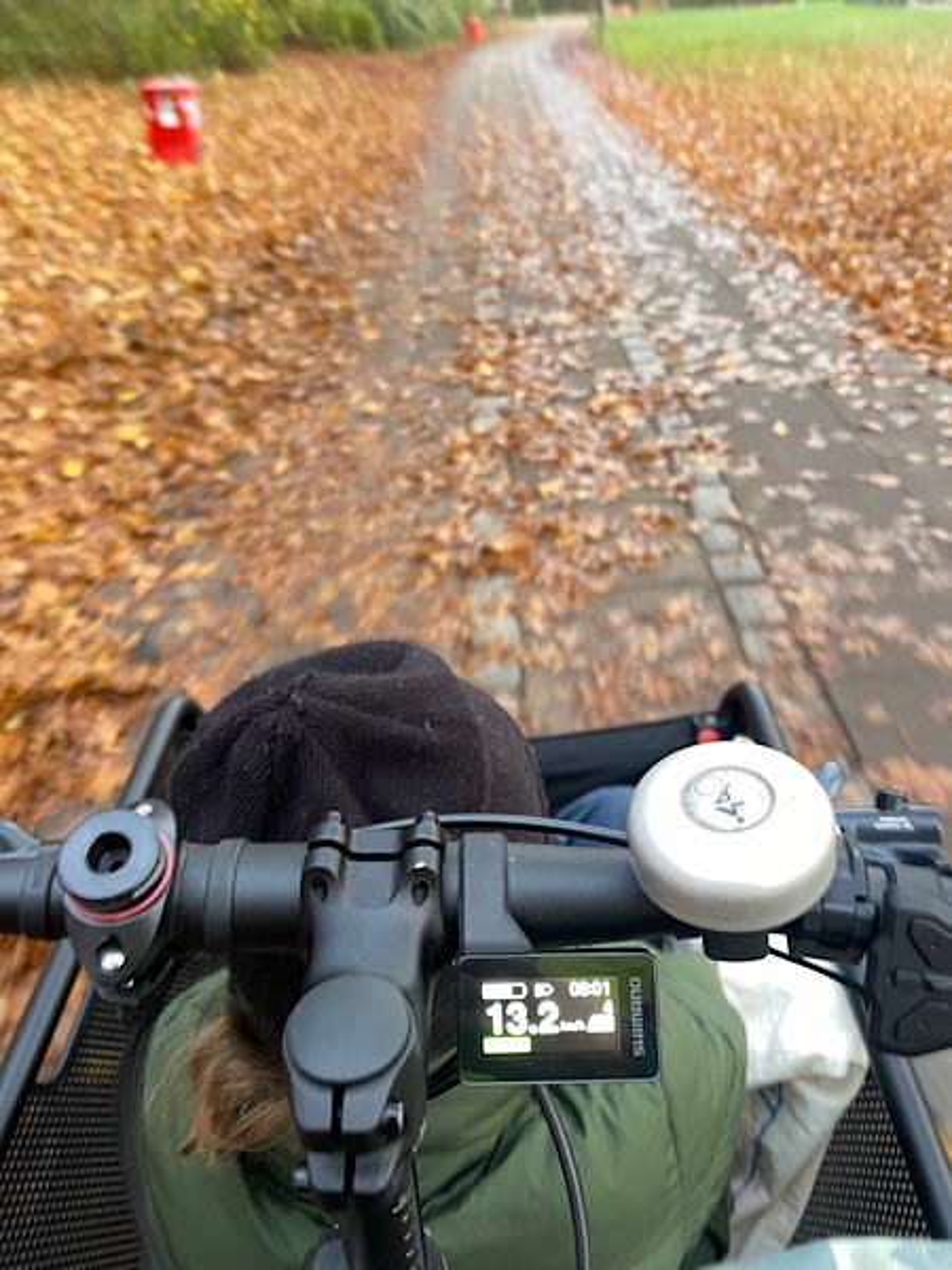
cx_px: 476
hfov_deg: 54.9
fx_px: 917
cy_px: 635
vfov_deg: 69.4
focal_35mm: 25
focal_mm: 5.1
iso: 200
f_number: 1.6
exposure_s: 1/60
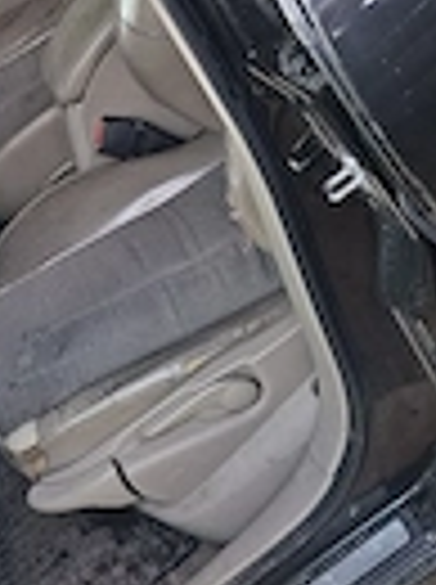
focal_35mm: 71
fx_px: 1196
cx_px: -184
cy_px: 423
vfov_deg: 27.2
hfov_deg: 18.6
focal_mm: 5.54
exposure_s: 1/118
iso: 50
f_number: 1.8
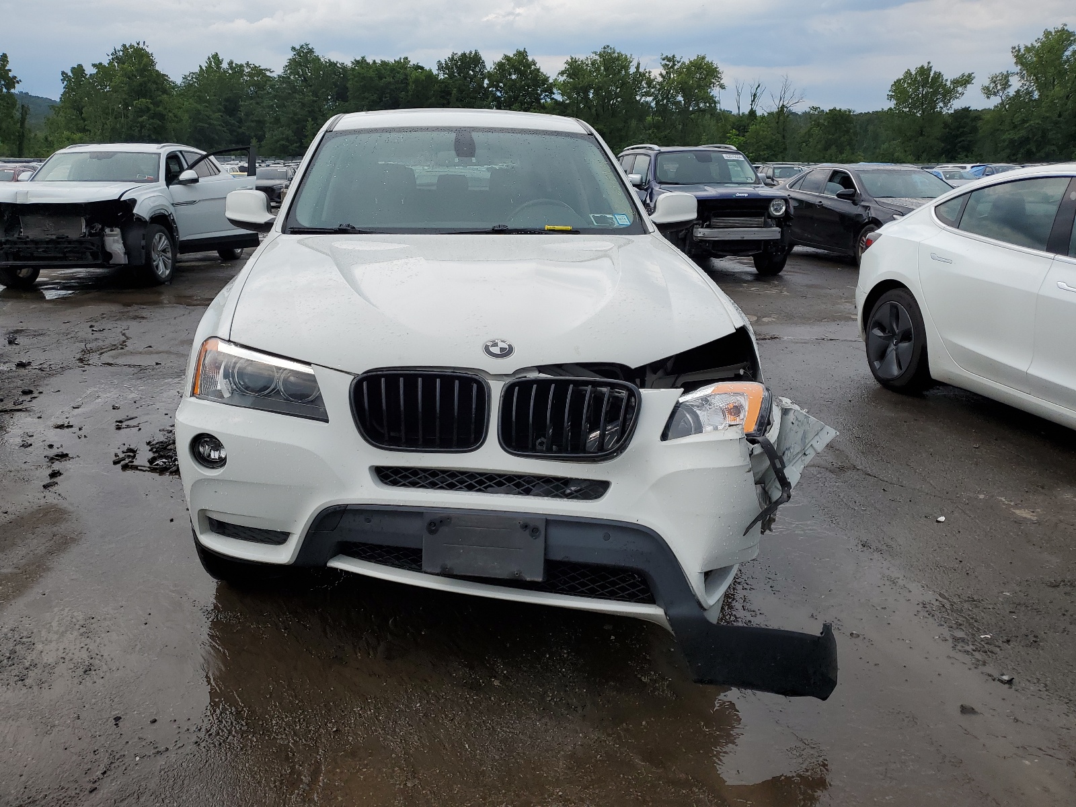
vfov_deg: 53.1
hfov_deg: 67.3
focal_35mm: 26
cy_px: 404
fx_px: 808
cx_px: 538
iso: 50
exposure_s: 1/2500
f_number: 1.5
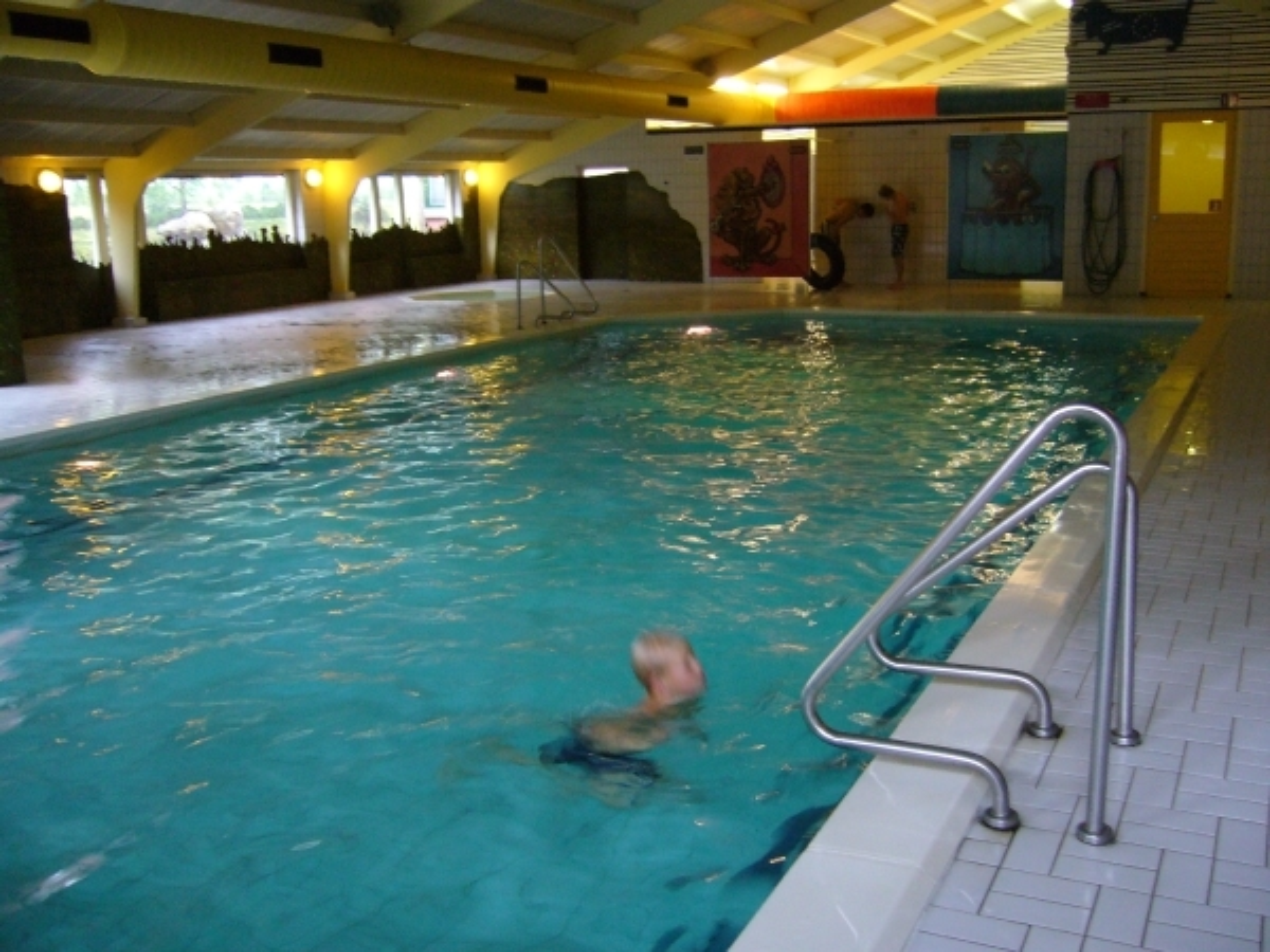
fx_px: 1284
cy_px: 476
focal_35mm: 35
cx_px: 635
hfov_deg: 52.6
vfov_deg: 40.7
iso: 200
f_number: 2.8
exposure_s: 1/8
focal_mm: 5.8
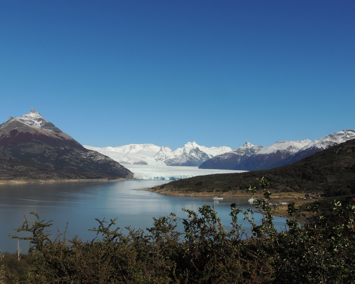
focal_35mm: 32
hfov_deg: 55.7
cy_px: 142
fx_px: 336
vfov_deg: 45.8
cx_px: 174
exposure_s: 1/1600
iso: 100
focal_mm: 5.3
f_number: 4.4
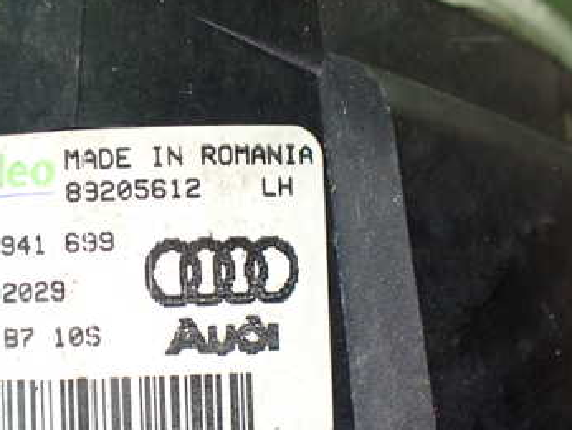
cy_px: 275
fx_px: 860
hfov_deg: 36.1
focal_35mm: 52
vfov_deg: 27.9
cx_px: 159
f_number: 2.3
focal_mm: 5.4
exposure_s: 1/60
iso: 800
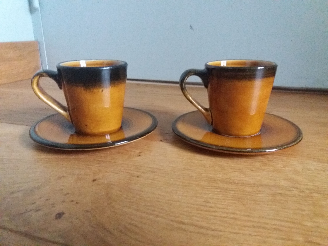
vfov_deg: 49.7
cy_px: 123
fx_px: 265
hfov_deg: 63.4
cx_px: 164
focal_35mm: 28
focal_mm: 3.7
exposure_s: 1/17
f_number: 1.9
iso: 1000
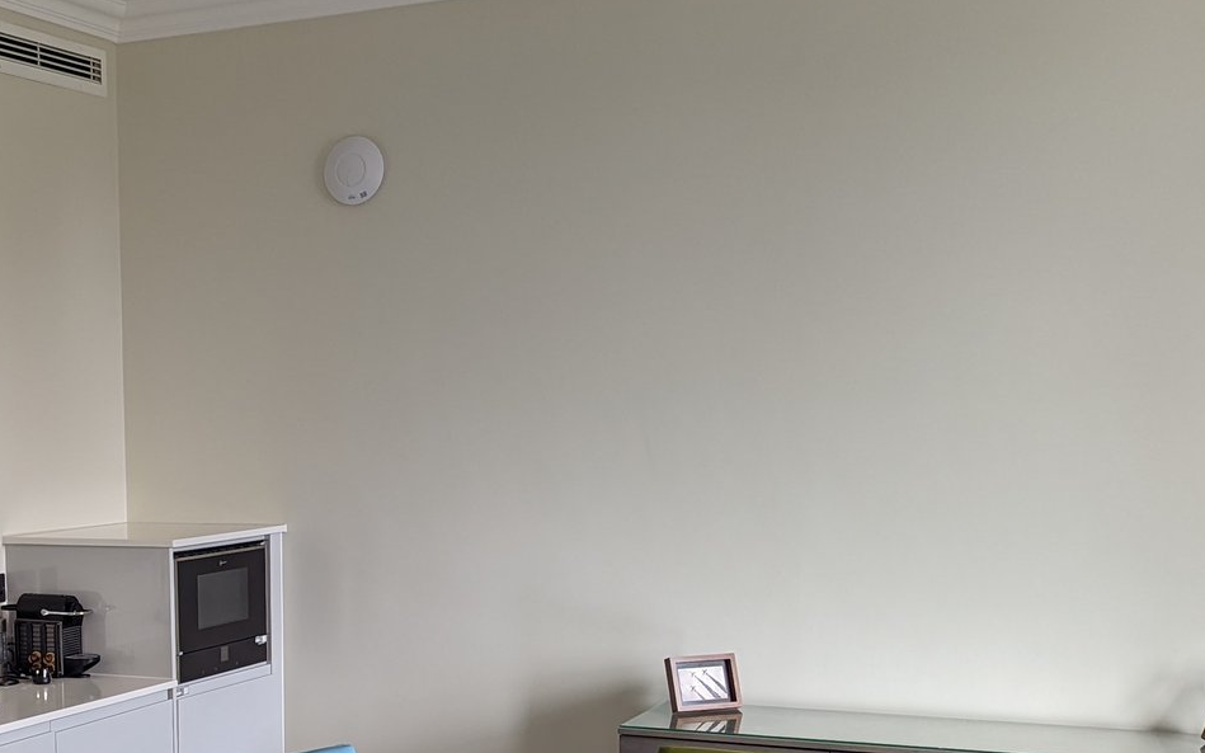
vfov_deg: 22.7
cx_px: 216
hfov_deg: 35.5
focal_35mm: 55
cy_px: 729
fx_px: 1806
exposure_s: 1/102
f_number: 1.85
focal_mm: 6.81
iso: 86
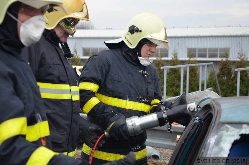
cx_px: 124
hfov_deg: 28.1
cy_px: 82
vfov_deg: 18.8
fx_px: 497
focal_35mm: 72
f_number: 4.8
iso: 800
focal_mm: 48
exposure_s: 1/640
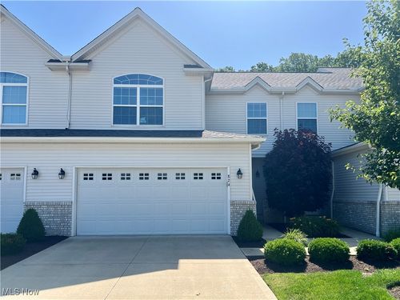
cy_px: 150
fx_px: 300
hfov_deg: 67.3
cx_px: 200
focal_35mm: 26
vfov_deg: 53.1
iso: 50
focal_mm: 5.7
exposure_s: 1/3257
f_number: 1.5
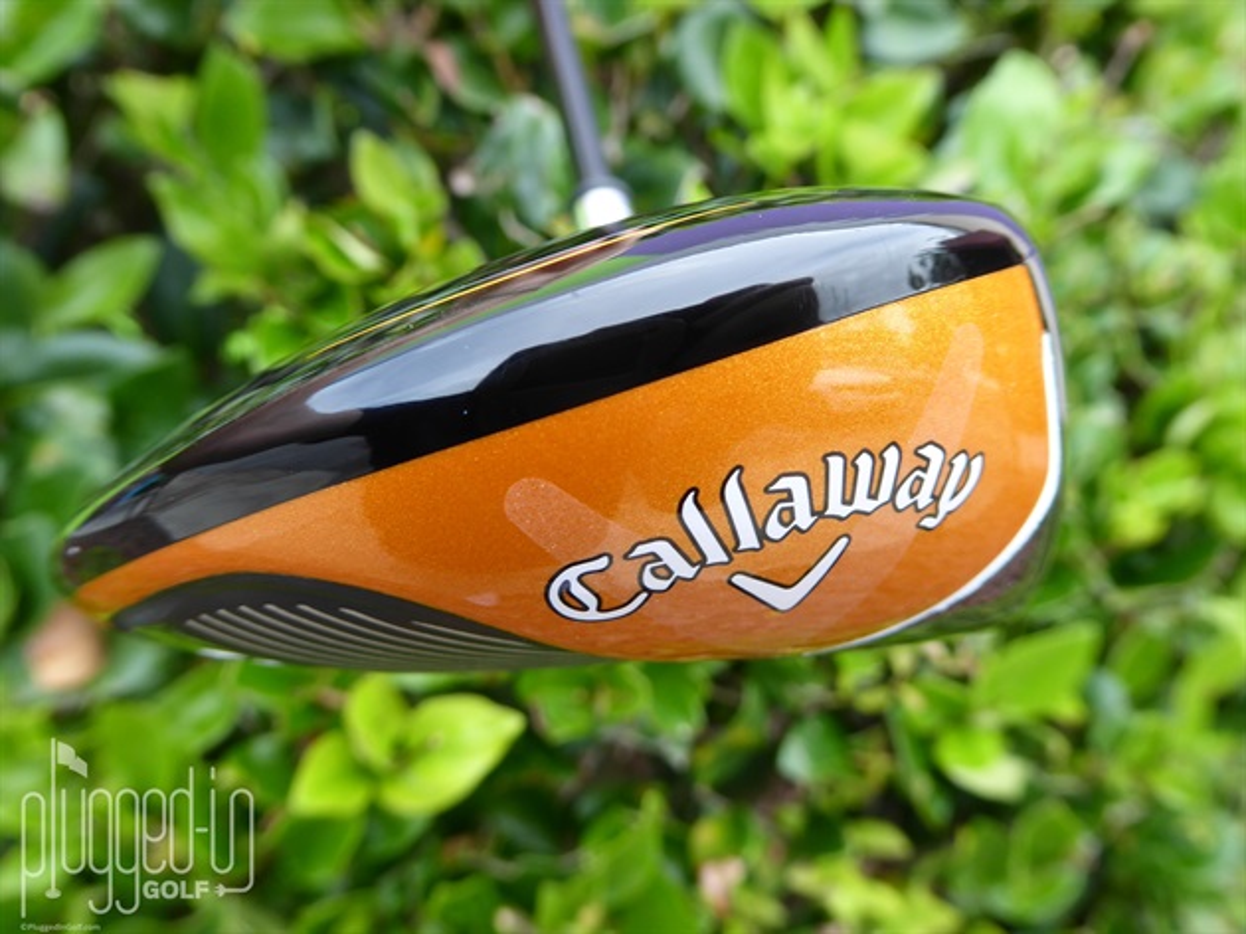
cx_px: 623
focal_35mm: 25
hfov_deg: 69.4
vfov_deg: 54.8
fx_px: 900
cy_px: 467
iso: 100
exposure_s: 1/60
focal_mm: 4.3
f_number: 3.3
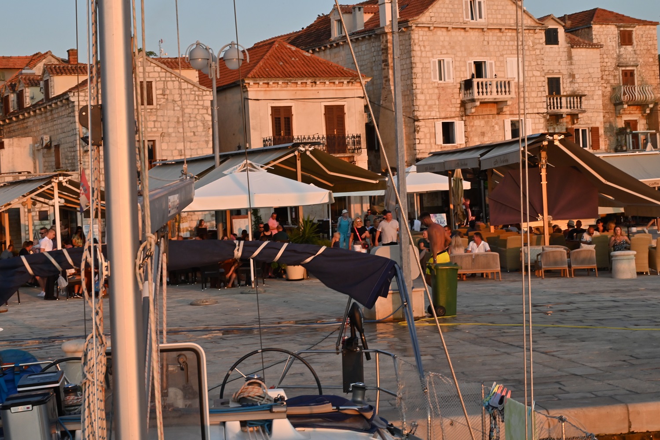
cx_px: 330
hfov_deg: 28.8
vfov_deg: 19.5
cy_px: 220
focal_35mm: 70
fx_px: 1284
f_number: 29
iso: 1100
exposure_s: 1/80
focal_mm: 70
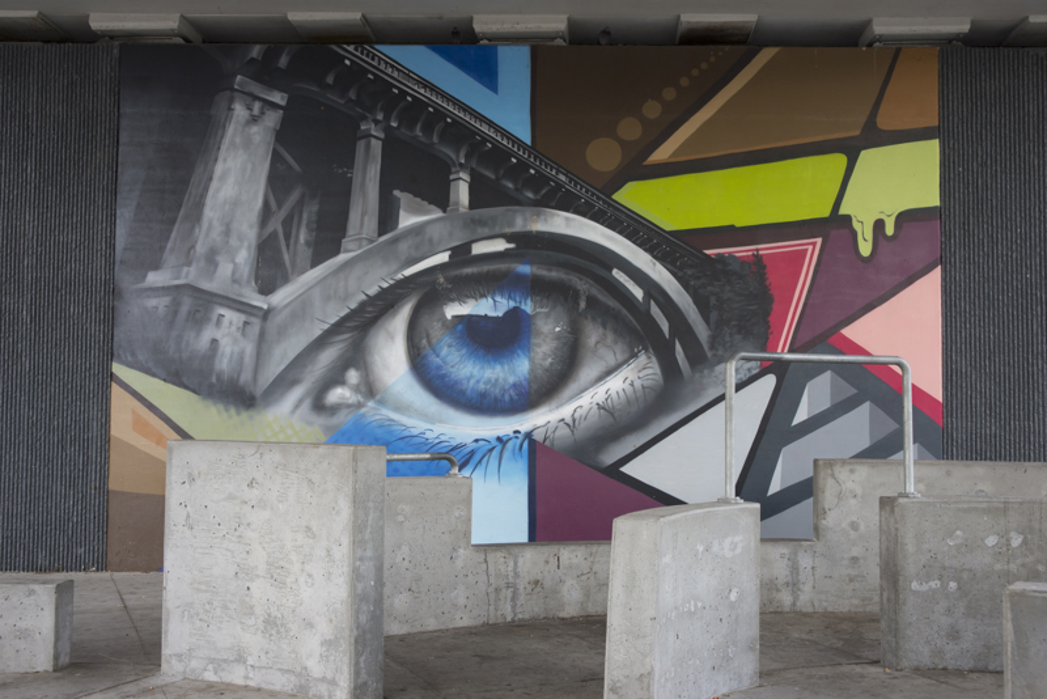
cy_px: 350
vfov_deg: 35.1
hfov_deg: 50.7
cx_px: 524
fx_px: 1106
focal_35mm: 38
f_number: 8
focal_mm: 38
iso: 400
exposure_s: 1/100
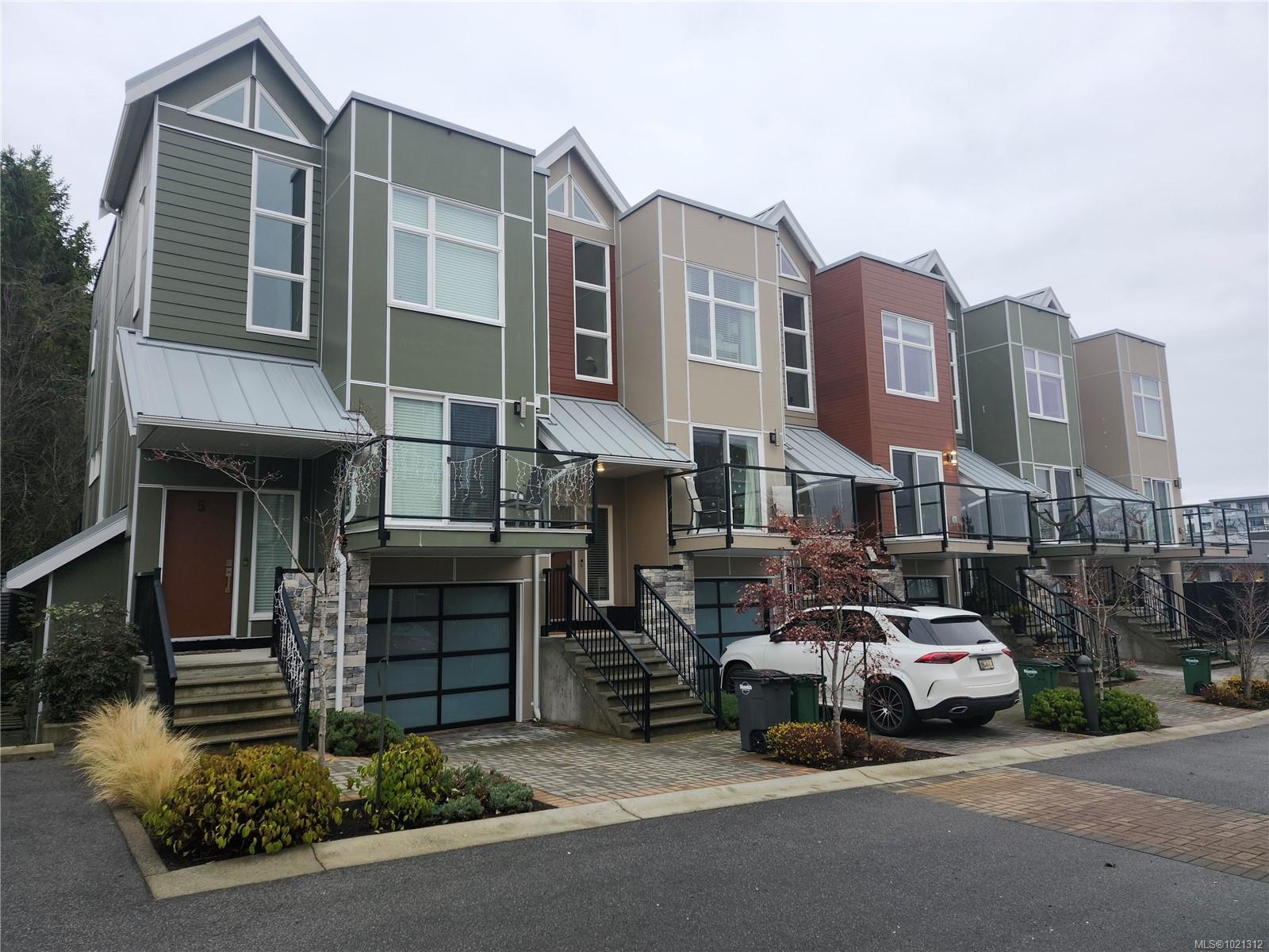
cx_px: 634
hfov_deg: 73.9
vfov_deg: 58.9
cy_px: 476
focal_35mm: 23
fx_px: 843
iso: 80
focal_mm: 5.54
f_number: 1.8
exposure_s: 1/180
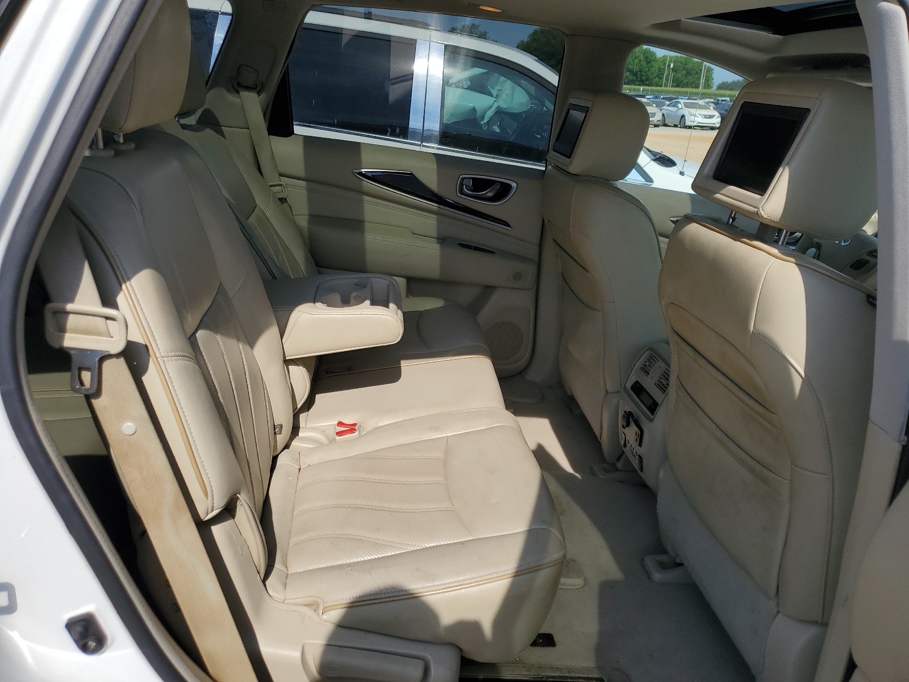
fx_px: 683
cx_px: 454
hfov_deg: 67.3
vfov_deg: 53.1
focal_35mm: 26
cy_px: 341
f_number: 1.5
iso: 50
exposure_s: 1/5000
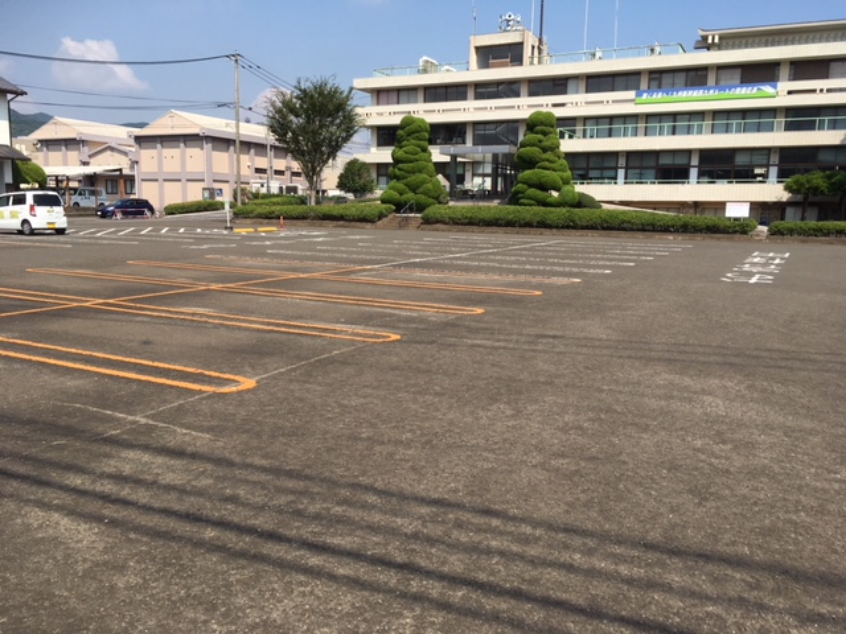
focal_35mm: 29
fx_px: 709
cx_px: 423
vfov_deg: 48.2
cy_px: 317
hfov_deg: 61.7
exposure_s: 1/1789
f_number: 2.2
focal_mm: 4.15
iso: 25
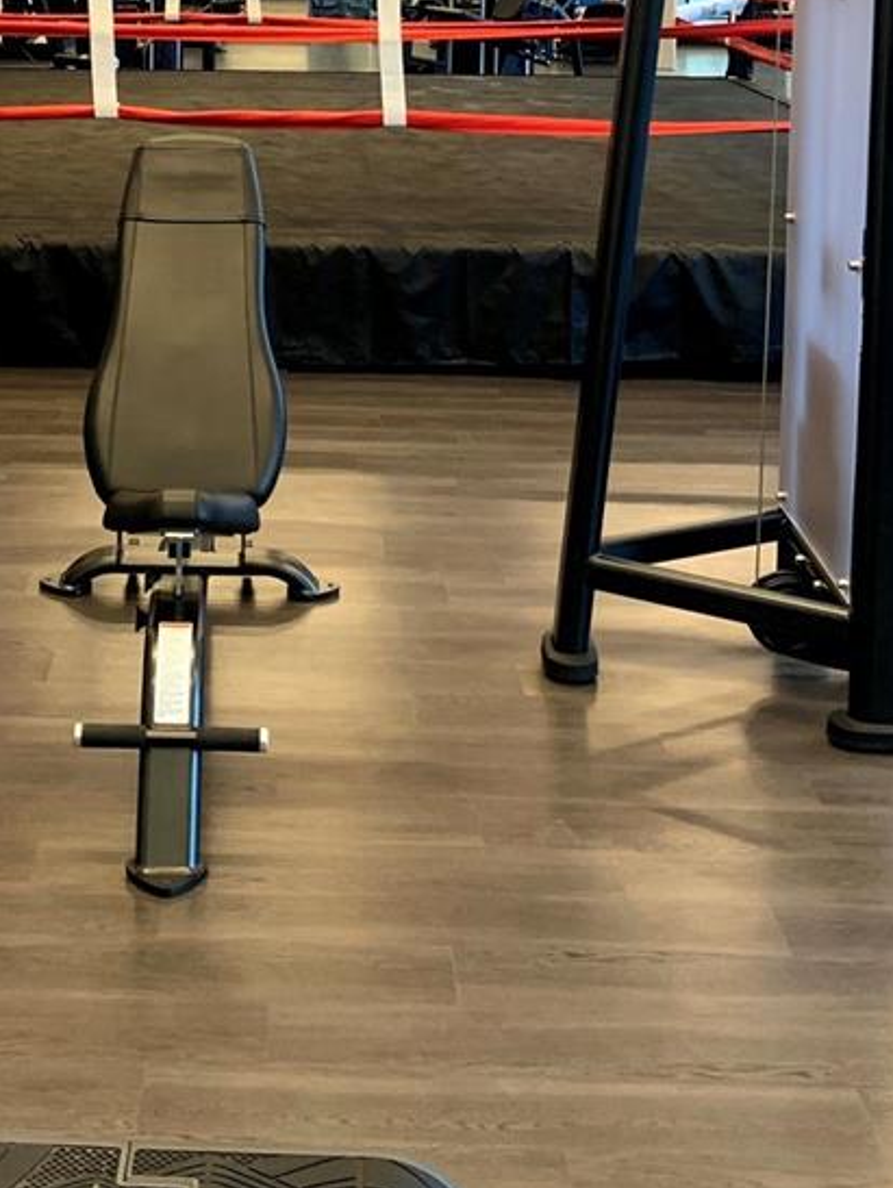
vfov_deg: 32.0
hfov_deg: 25.4
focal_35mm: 57
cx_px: 211
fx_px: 1958
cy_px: 102
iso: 125
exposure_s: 1/60
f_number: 1.8
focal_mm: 4.25
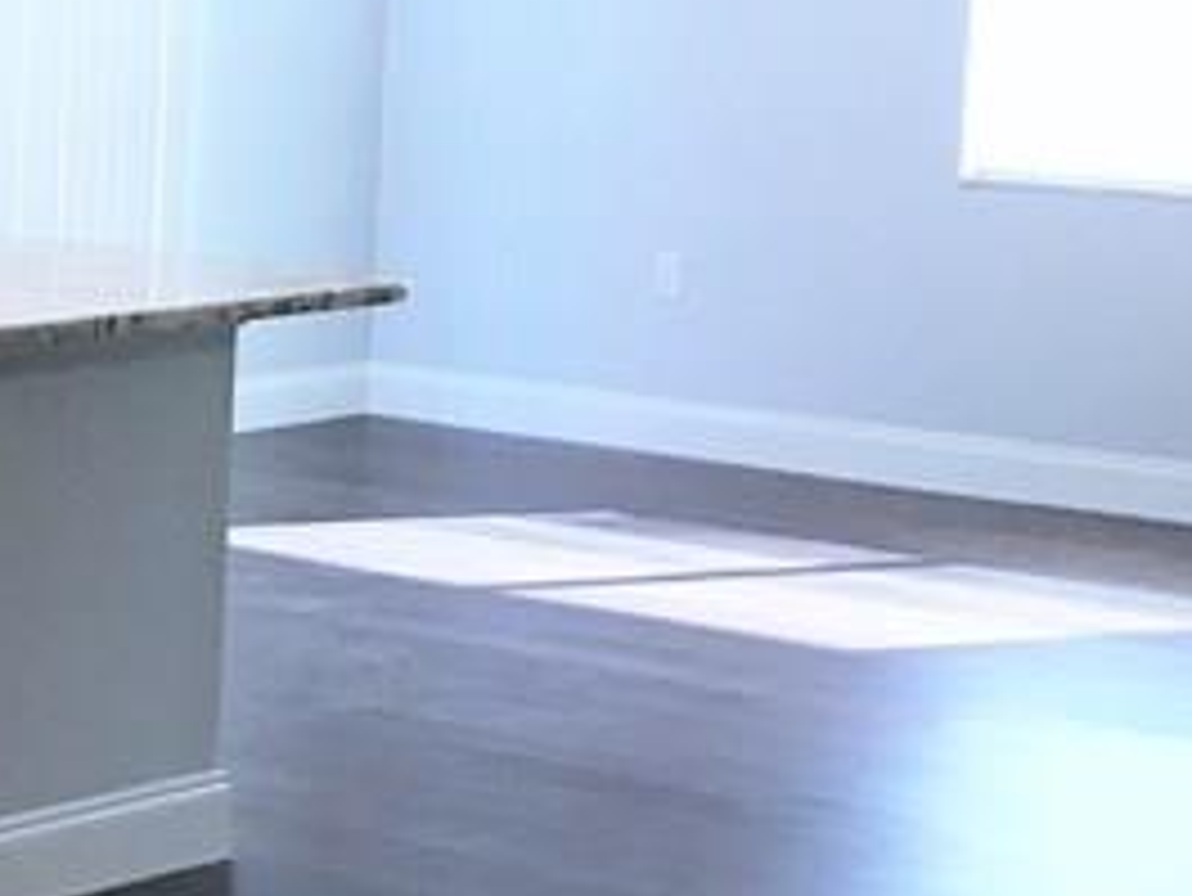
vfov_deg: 13.7
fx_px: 3721
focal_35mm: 108
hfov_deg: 16.2
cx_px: -733
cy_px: 432
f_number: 1.8
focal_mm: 3.99
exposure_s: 1/30
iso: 25
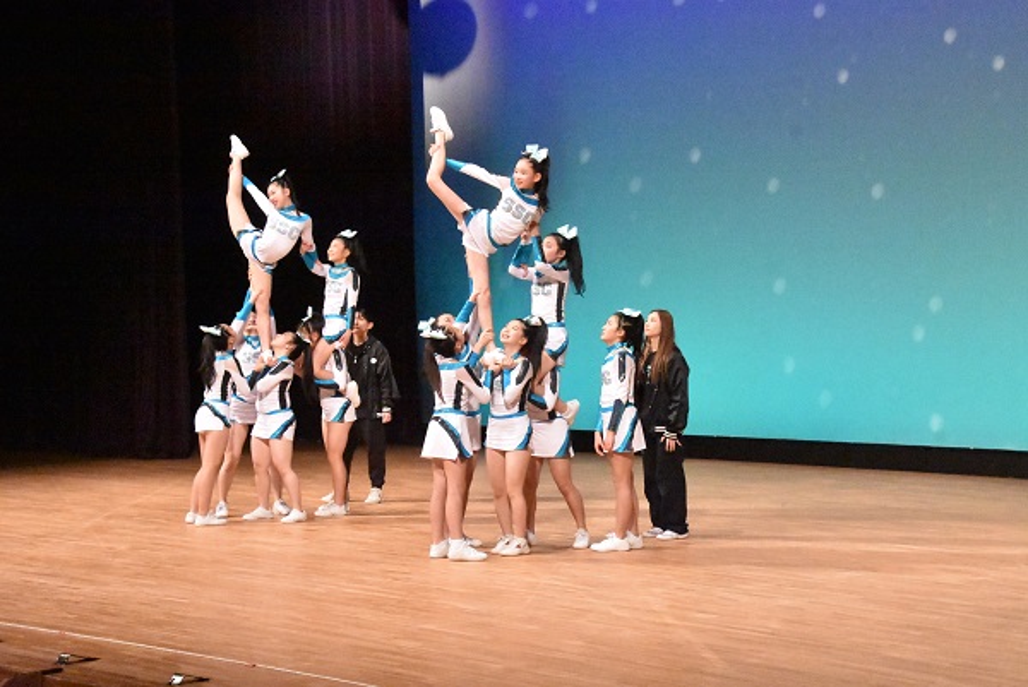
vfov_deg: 18.2
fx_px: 2143
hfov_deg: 27.0
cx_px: 514
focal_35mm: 75
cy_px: 344
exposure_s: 1/400
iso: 25600
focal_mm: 50
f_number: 10
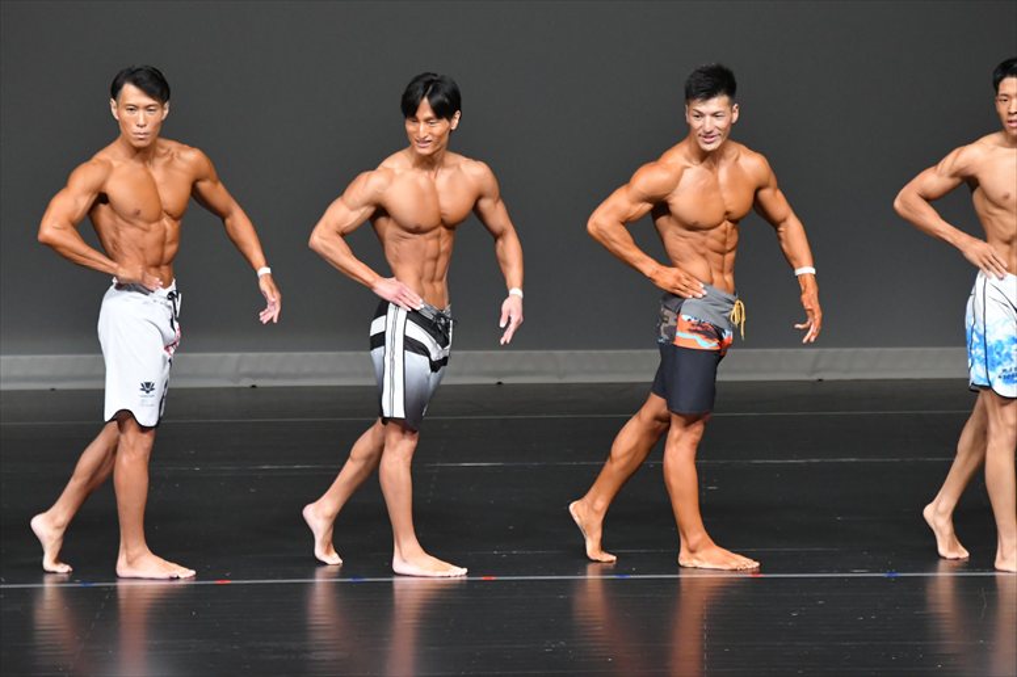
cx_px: 508
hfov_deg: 6.9
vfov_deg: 4.6
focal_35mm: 300
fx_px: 8471
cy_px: 338
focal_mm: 200
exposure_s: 1/400
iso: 4000
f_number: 5.6
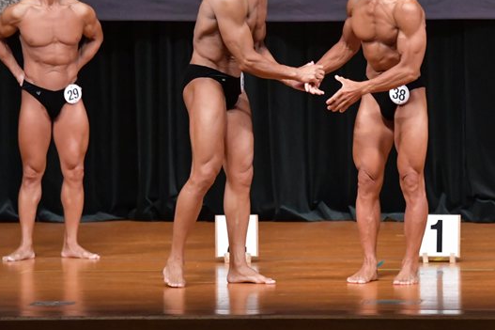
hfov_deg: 5.8
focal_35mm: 353
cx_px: 304
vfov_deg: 3.9
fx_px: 4852
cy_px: 96
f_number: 5.6
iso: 6400
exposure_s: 1/400
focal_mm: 160
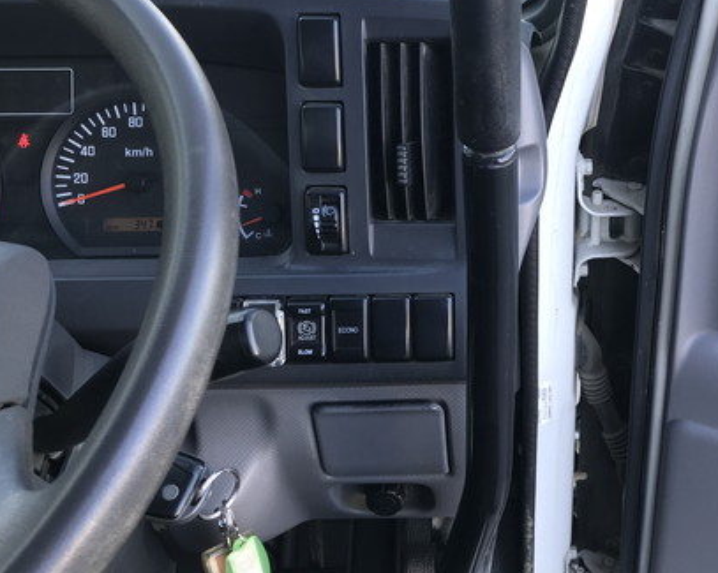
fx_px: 913
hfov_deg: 41.9
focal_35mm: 43
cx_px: 519
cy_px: 220
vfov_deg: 34.7
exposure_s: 1/60
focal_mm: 3.99
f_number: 1.8
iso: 25
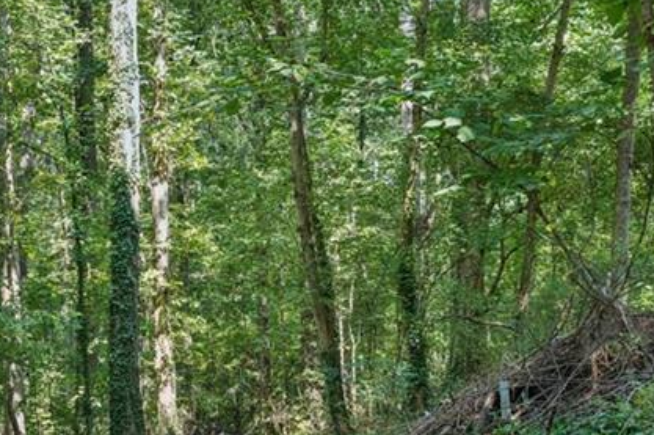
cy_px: 345
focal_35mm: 86
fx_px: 1560
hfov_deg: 23.2
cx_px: 89
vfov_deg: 15.7
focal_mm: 35
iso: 400
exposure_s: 1/30
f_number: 8
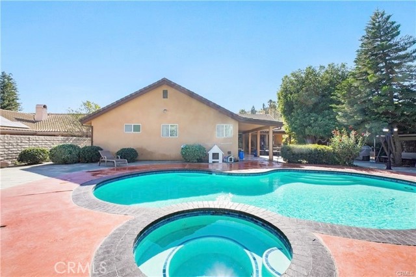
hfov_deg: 100.4
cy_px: 138
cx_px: 208
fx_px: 173
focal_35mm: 15
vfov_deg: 77.3
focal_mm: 10
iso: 500
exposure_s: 1/250
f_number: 8
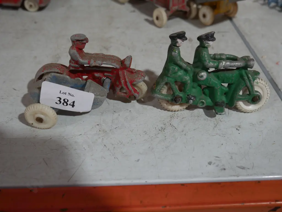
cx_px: 141
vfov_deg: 39.7
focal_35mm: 36
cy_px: 106
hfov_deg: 51.3
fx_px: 293
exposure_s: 1/60
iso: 320
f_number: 4
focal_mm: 18
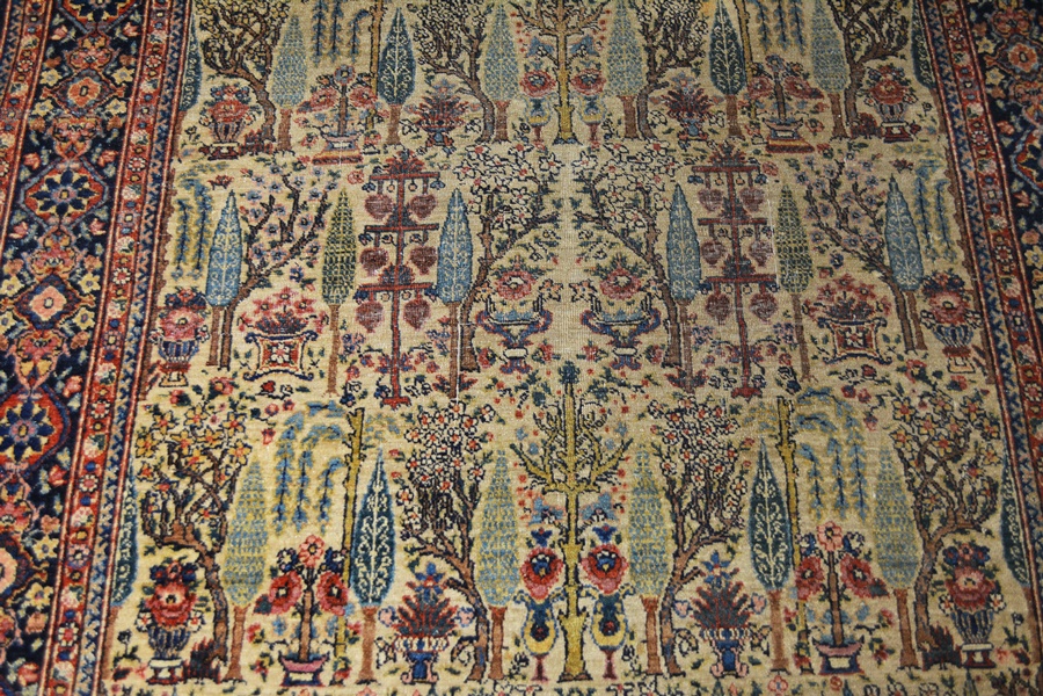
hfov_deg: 53.1
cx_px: 522
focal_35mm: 36
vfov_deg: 36.9
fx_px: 1043
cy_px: 348
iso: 800
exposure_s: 1/30
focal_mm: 24
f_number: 4
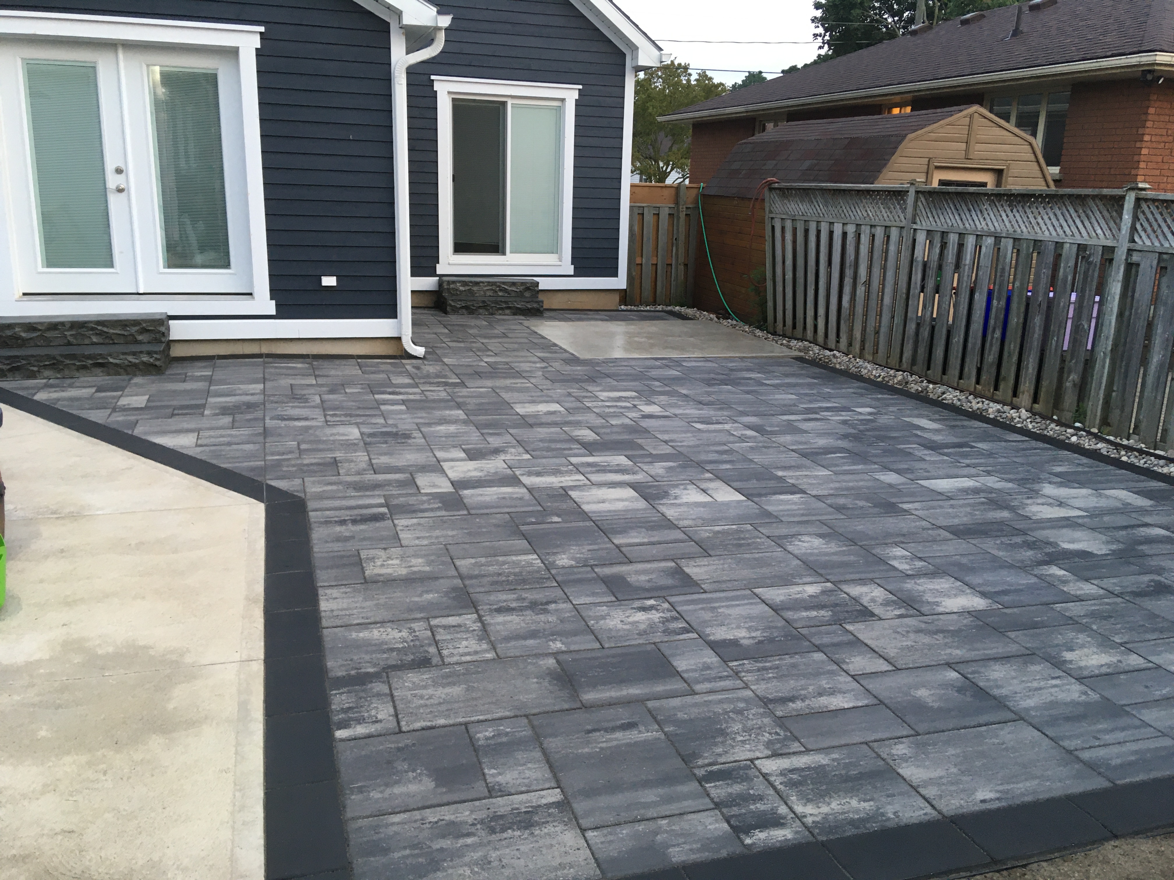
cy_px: 440
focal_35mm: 29
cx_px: 587
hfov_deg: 61.7
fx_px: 984
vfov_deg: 48.2
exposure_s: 1/30
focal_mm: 4.15
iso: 64
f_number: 2.2
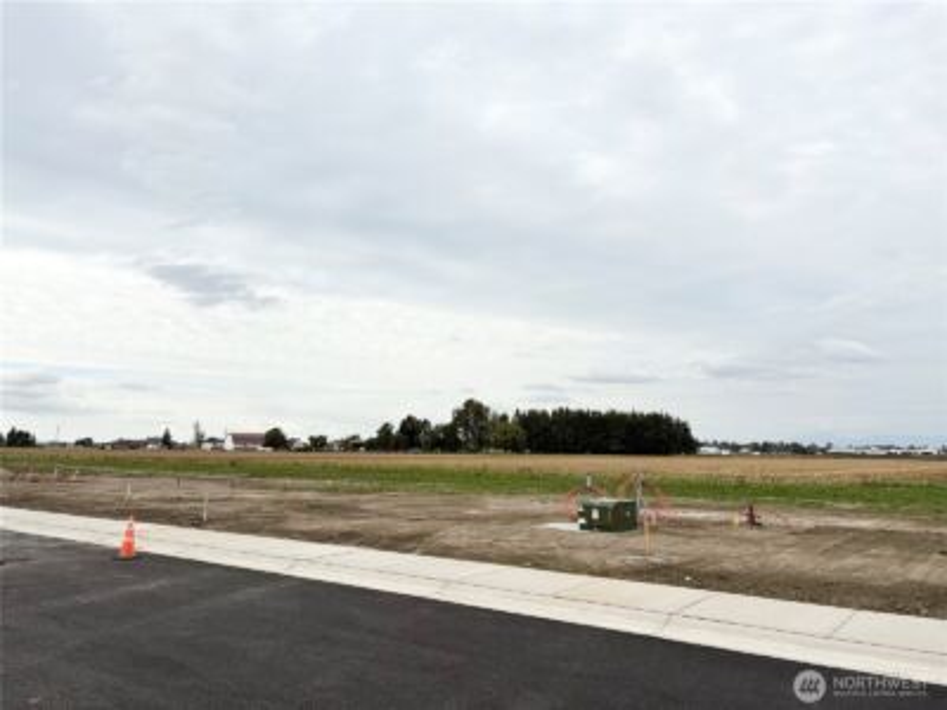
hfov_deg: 67.3
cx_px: 474
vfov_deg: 53.1
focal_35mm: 26
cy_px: 355
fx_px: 711
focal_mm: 5.96
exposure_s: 1/3623
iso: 50
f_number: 1.6
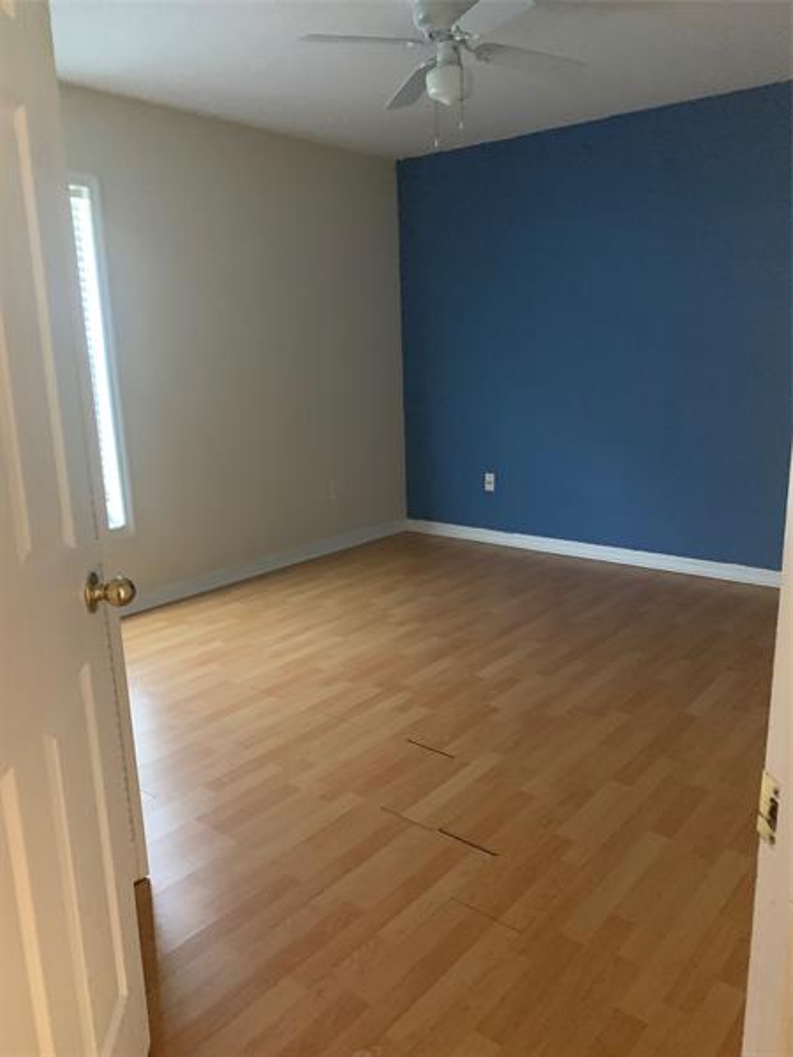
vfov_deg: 67.3
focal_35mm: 26
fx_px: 794
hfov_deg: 53.1
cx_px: 396
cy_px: 528
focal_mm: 4.25
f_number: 1.8
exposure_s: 1/30
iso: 640
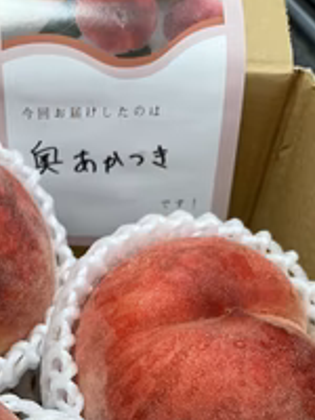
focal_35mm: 52
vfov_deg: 34.6
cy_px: 384
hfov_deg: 27.7
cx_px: 80
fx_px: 631
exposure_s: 1/50
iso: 100
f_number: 1.6
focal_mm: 4.2
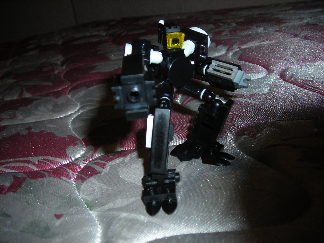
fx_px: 356
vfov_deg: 37.7
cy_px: 122
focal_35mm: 38
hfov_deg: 49.0
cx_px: 162
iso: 50
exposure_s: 1/60.1
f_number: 6.4
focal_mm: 6.3
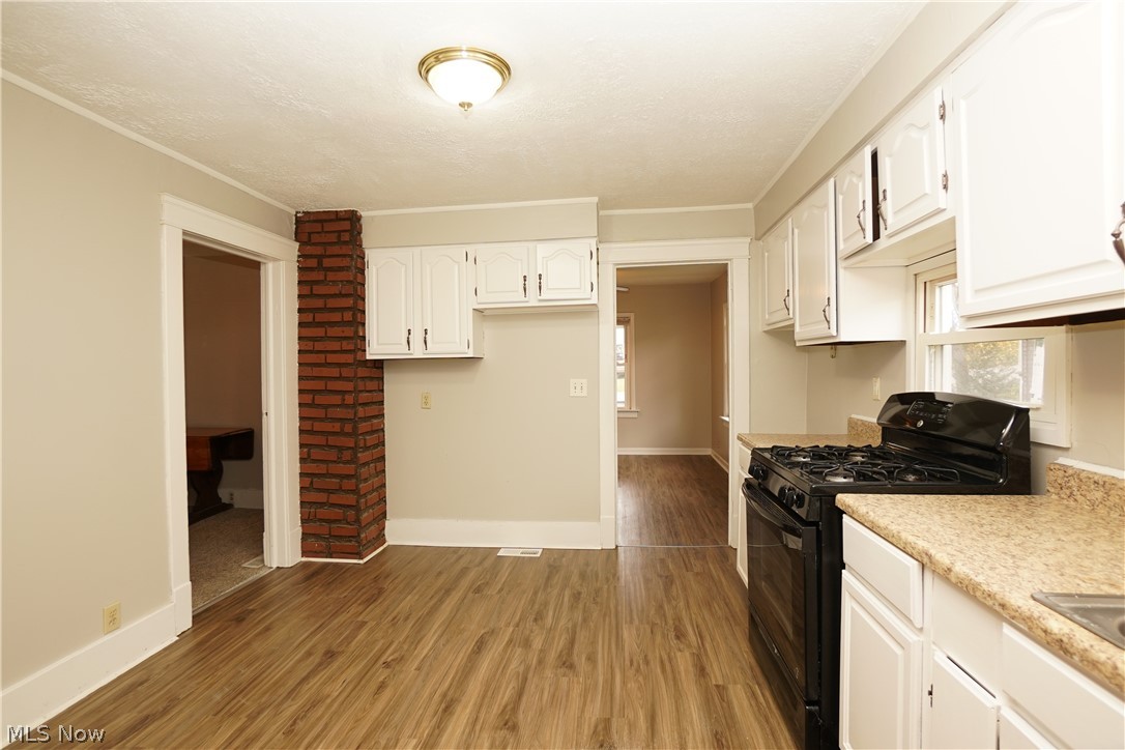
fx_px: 500
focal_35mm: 16
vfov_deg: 73.7
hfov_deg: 96.7
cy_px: 375
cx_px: 562
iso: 400
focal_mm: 11
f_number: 4
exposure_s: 1/60
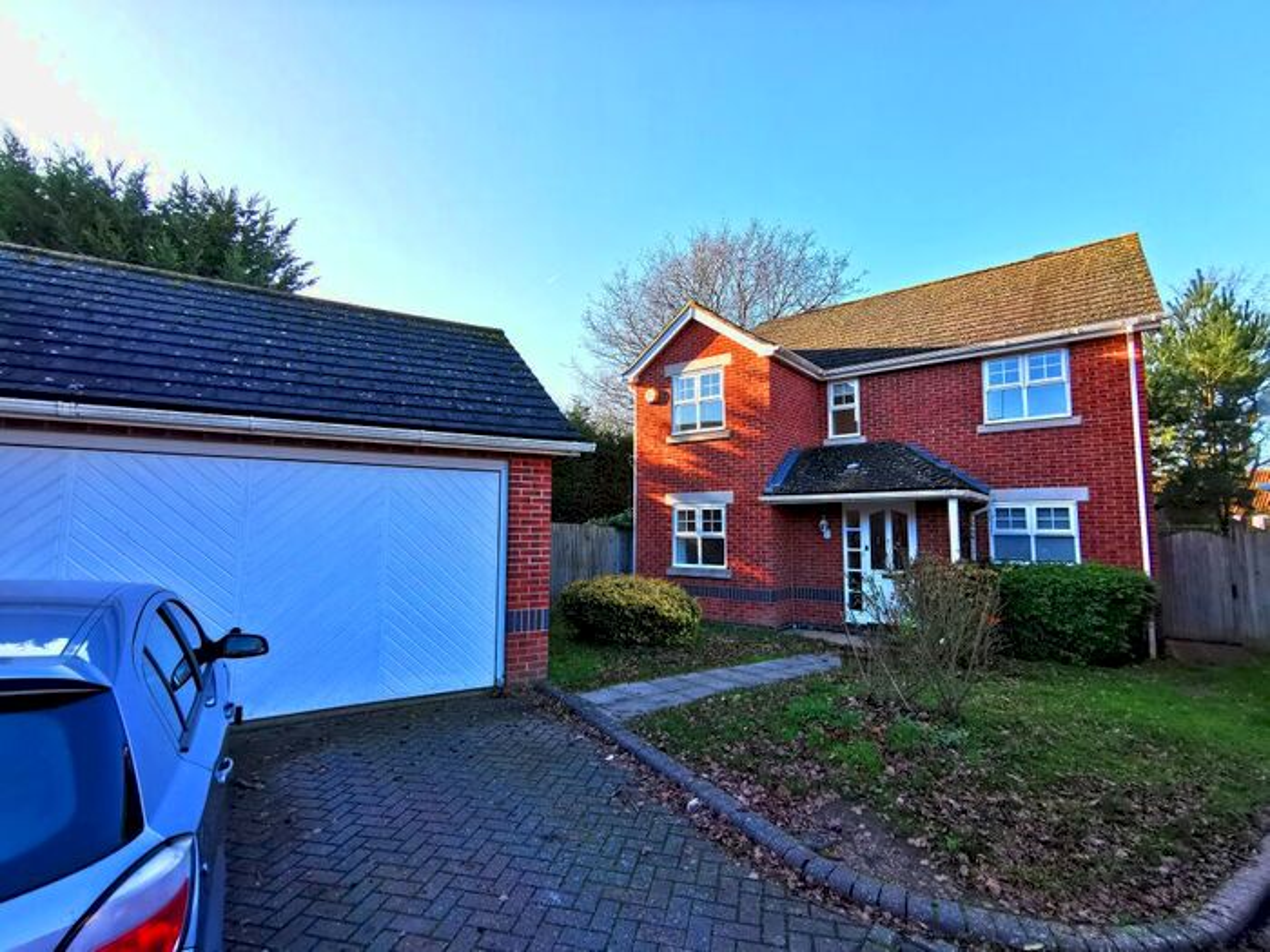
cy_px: 476
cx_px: 635
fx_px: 587
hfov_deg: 94.5
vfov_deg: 78.1
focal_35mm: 16
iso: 50
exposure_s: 1/451
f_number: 2.2
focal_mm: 2.35
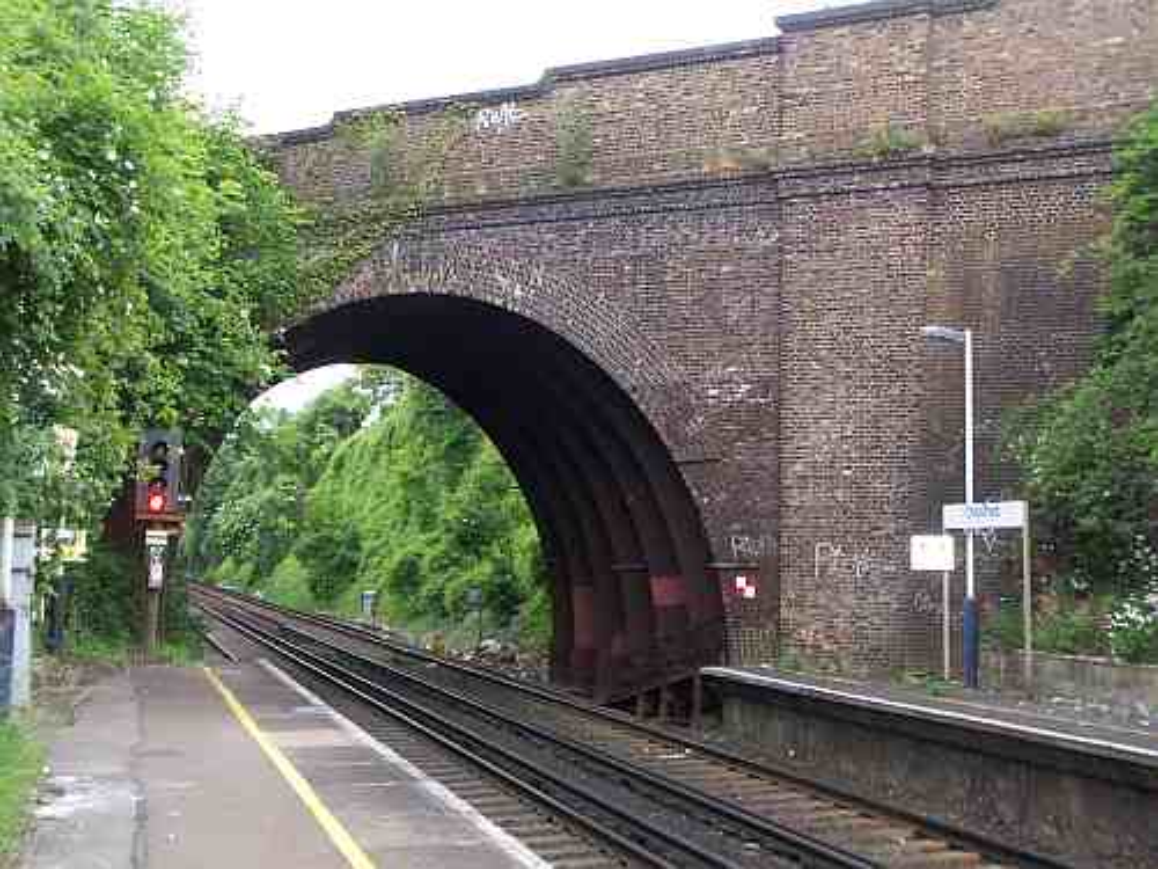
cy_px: 434
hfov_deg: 38.9
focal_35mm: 49
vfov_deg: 29.7
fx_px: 1639
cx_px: 579
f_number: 4
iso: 200
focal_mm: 8
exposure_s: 1/80
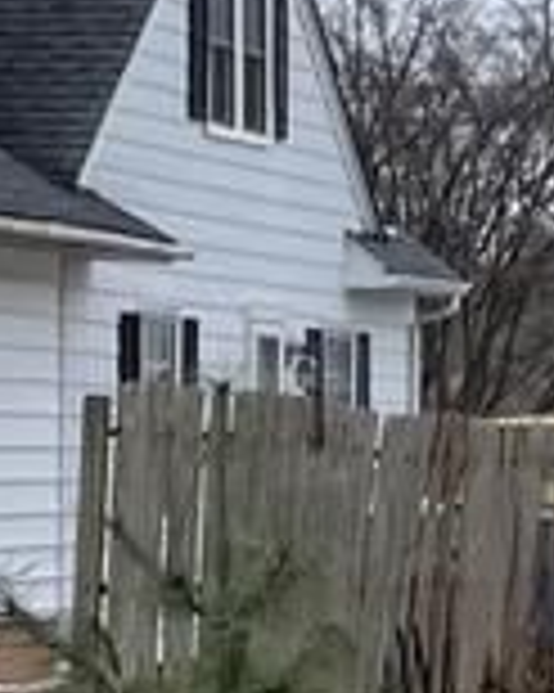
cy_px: 558
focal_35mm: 238
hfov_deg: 6.0
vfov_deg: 8.1
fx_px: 4883
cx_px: 1707
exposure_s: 1/1366
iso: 32
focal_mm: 4.2
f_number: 1.6
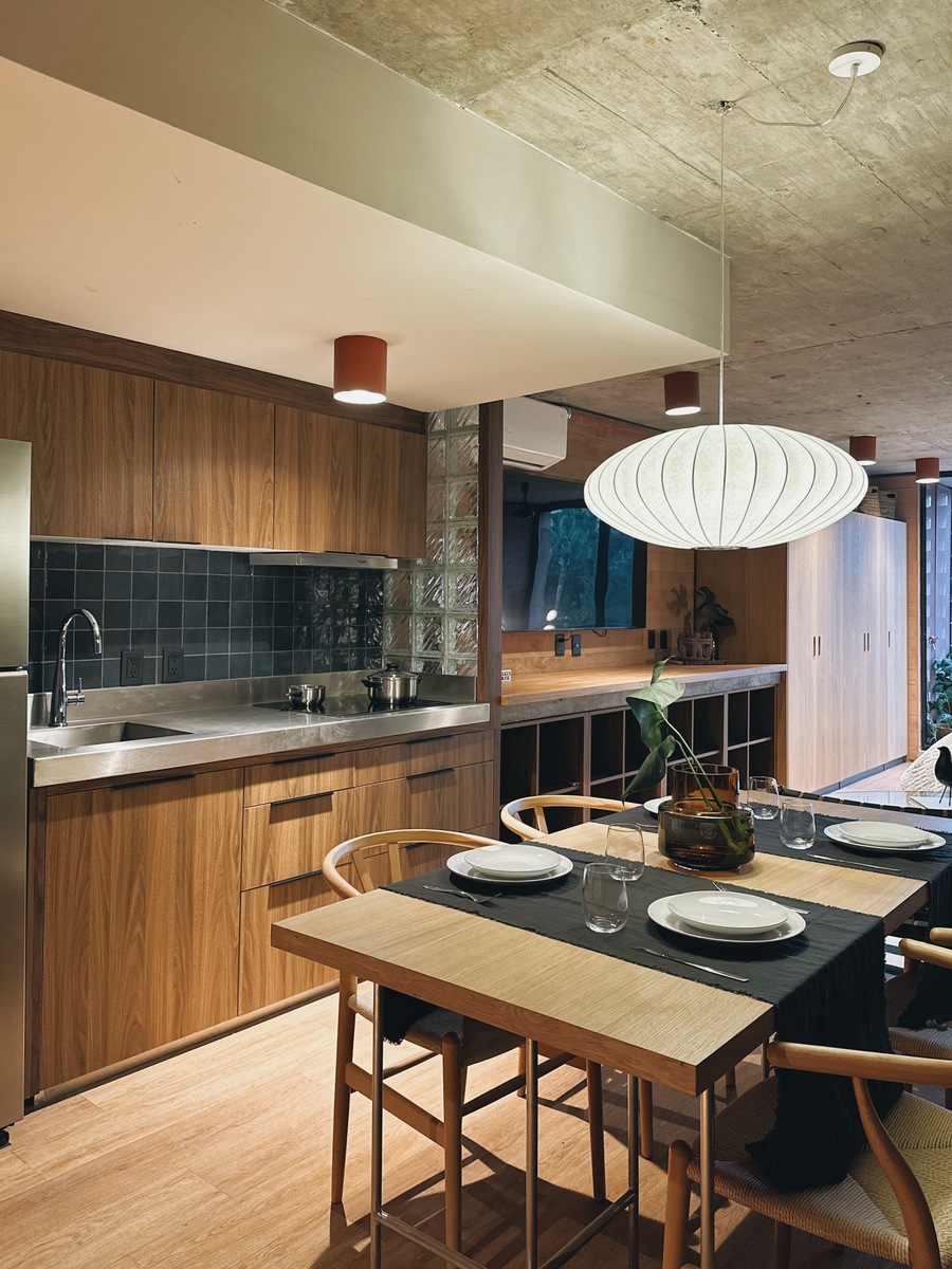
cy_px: 634
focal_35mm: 24
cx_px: 476
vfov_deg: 71.6
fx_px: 880
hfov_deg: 56.8
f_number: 1.78
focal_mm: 6.86
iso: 320
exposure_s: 1/60
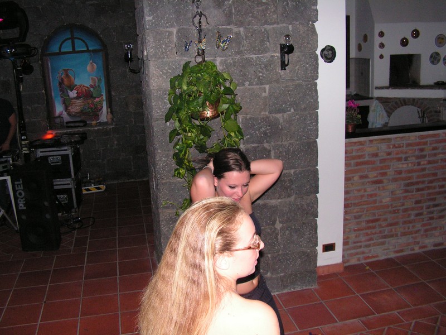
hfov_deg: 51.4
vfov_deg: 39.7
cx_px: 223
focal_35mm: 36
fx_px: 464
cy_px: 168
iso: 200
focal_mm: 6
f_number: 3.2
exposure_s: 1/40
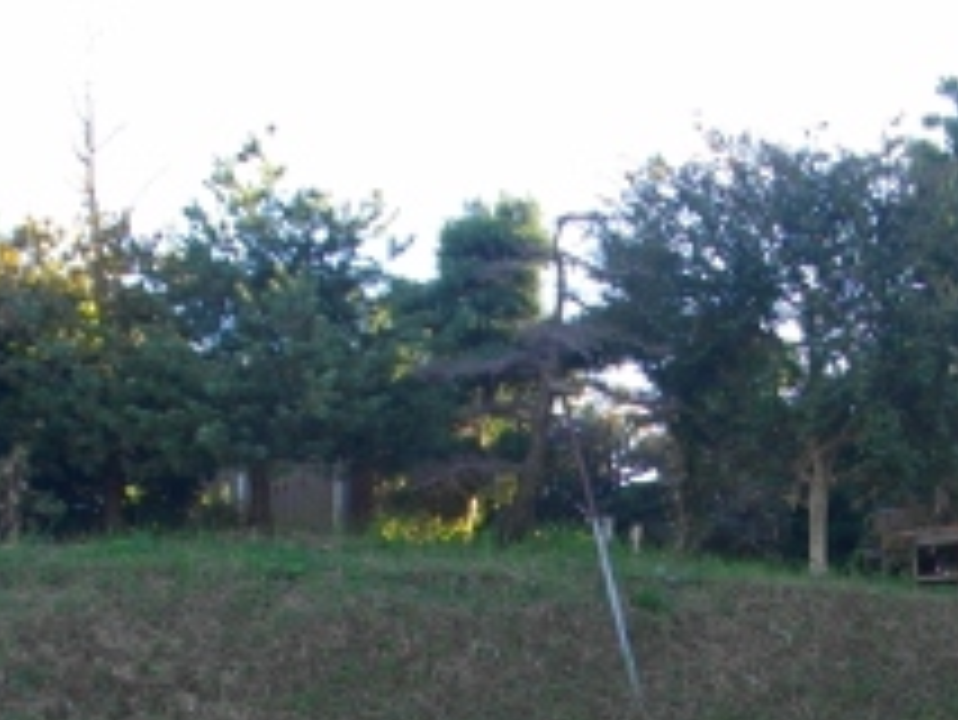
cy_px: 736
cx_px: 720
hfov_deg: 25.7
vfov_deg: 19.1
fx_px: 2077
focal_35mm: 75
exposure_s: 1/200
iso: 100
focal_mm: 5.7
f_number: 2.9
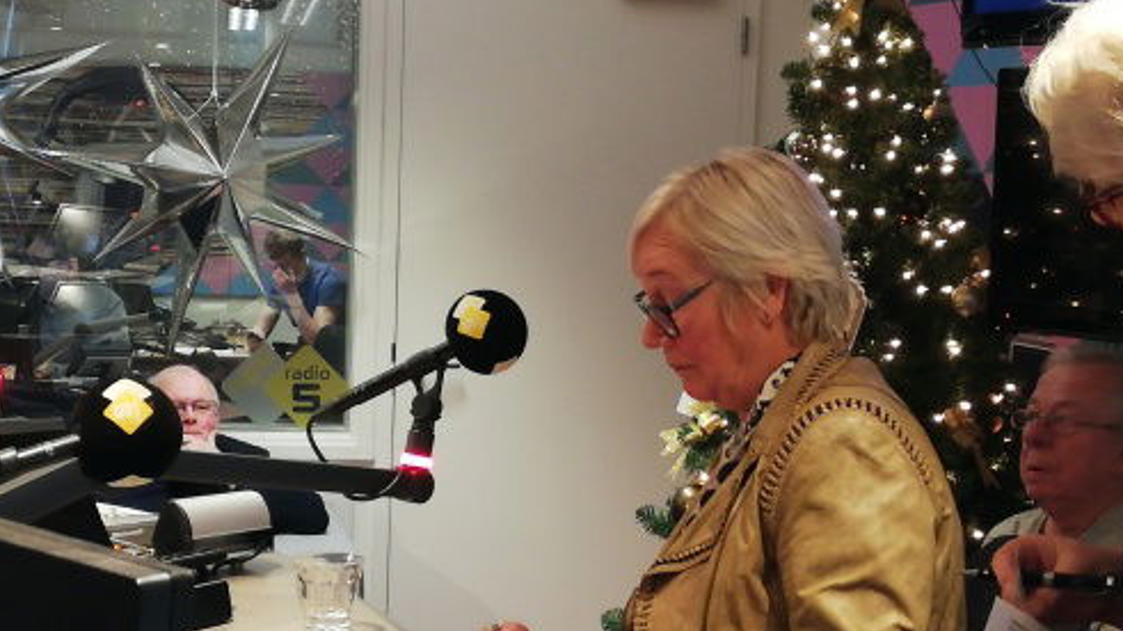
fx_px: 2144
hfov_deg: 29.4
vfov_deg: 16.7
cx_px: 565
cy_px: 406
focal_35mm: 72
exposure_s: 1/20
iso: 500
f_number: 2.2
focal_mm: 3.81
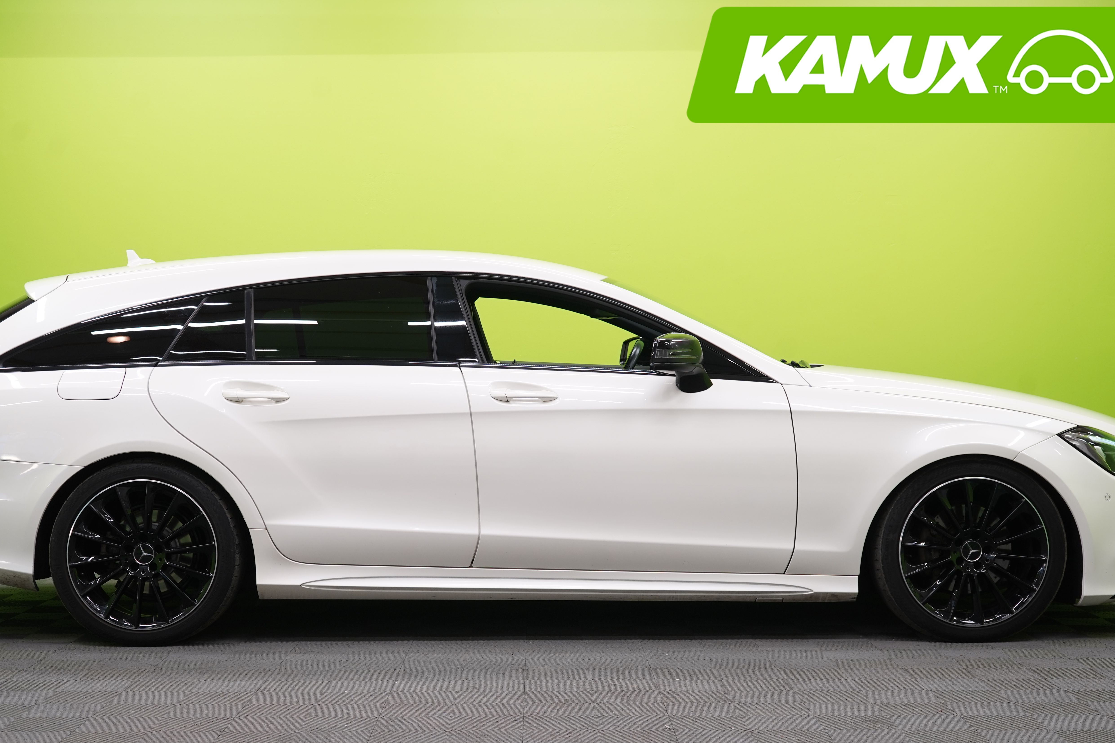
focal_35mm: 57
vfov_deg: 23.8
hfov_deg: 35.0
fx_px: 1765
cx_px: 517
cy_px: 414
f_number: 5.6
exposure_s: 1/30
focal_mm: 47
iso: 400
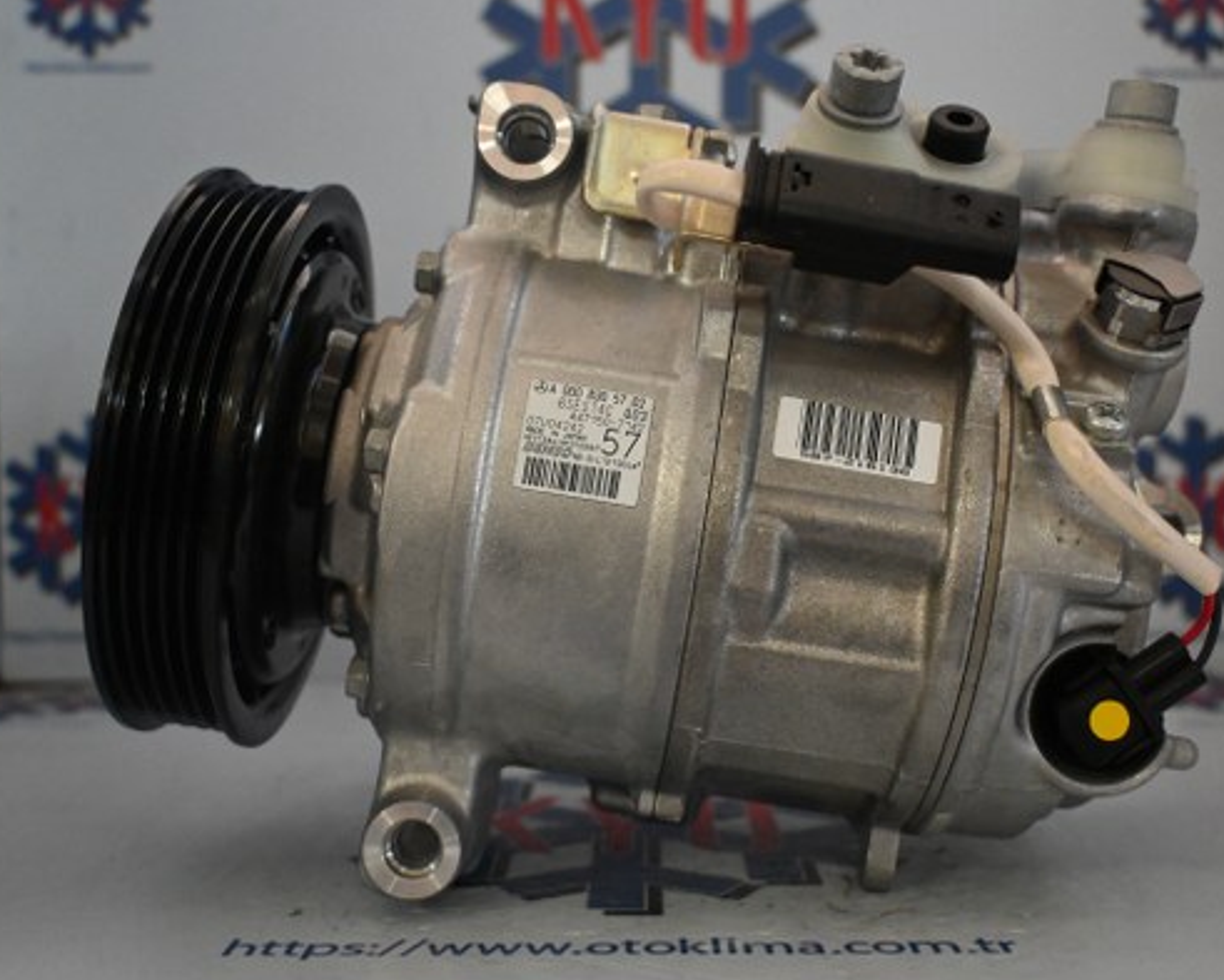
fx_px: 1434
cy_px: 491
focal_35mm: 40
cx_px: 631
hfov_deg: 46.2
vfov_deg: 37.7
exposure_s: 1/60
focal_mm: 23
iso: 3200
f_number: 4.2
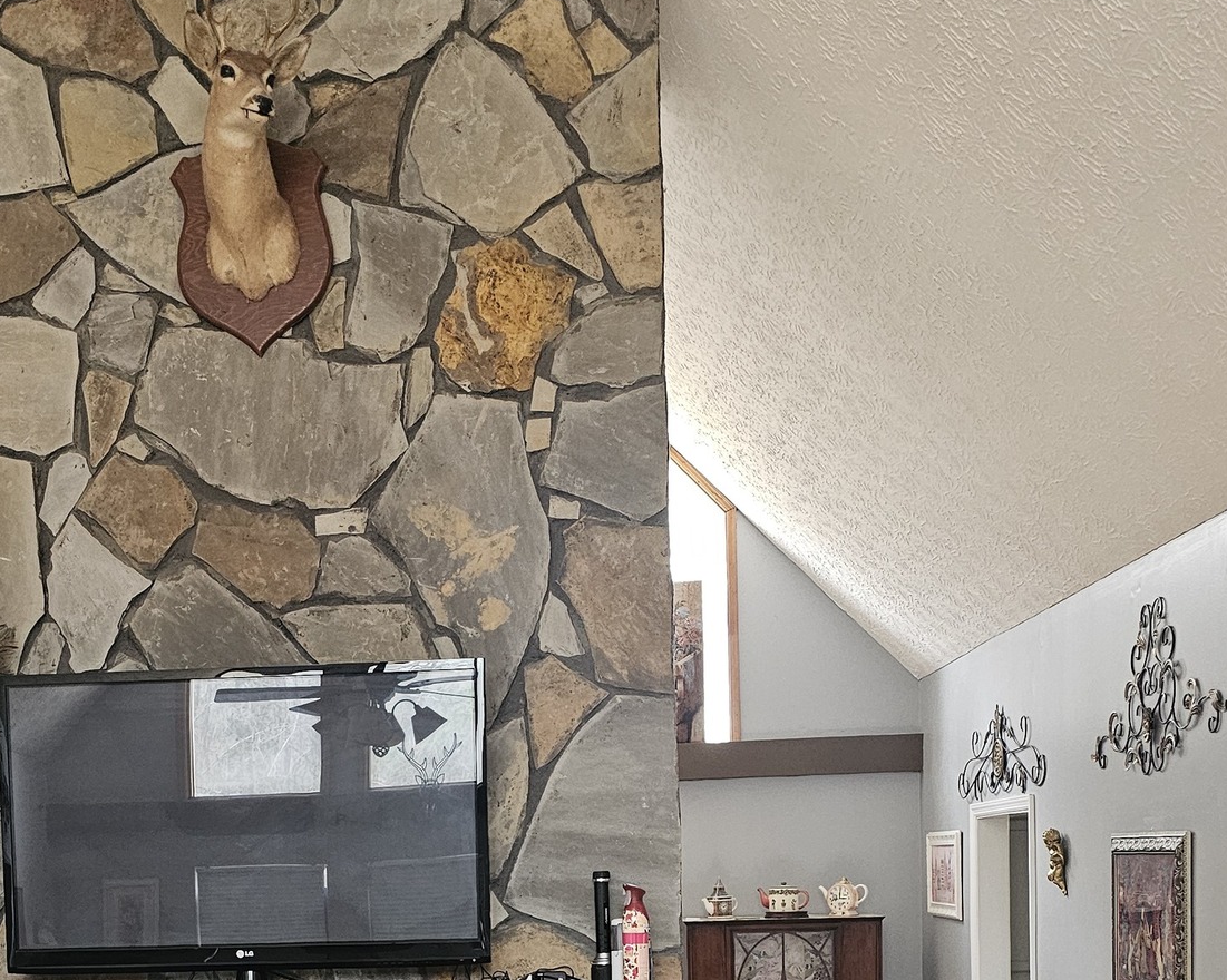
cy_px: 981
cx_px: 392
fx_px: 1706
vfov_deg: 29.9
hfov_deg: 39.0
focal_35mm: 47
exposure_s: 1/170
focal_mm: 6.3
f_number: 1.7
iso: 800
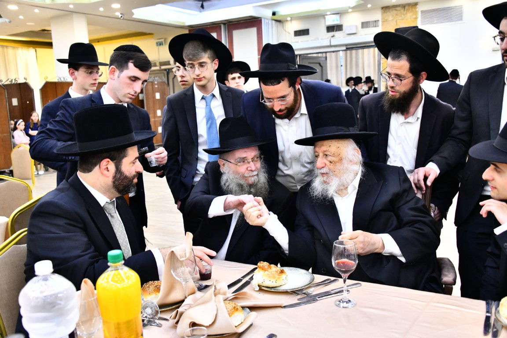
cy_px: 169
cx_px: 254
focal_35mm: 34
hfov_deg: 55.8
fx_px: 479
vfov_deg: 38.9
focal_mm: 34
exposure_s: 1/125
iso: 4000
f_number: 5.6
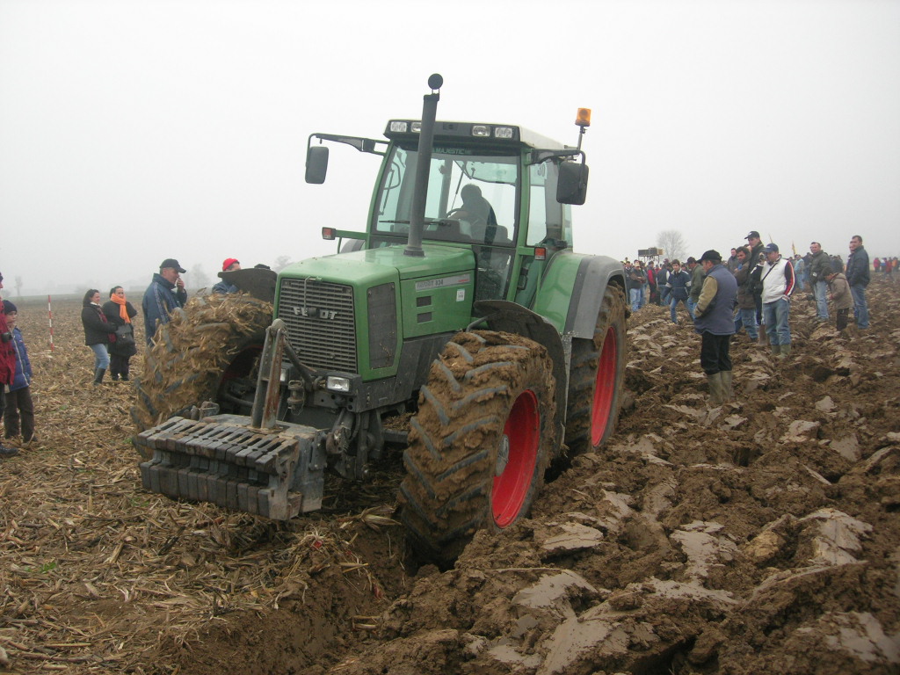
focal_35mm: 38
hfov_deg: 49.0
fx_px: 988
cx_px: 450
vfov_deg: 37.7
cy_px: 338
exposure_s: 1/283
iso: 100
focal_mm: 7.8
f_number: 2.8
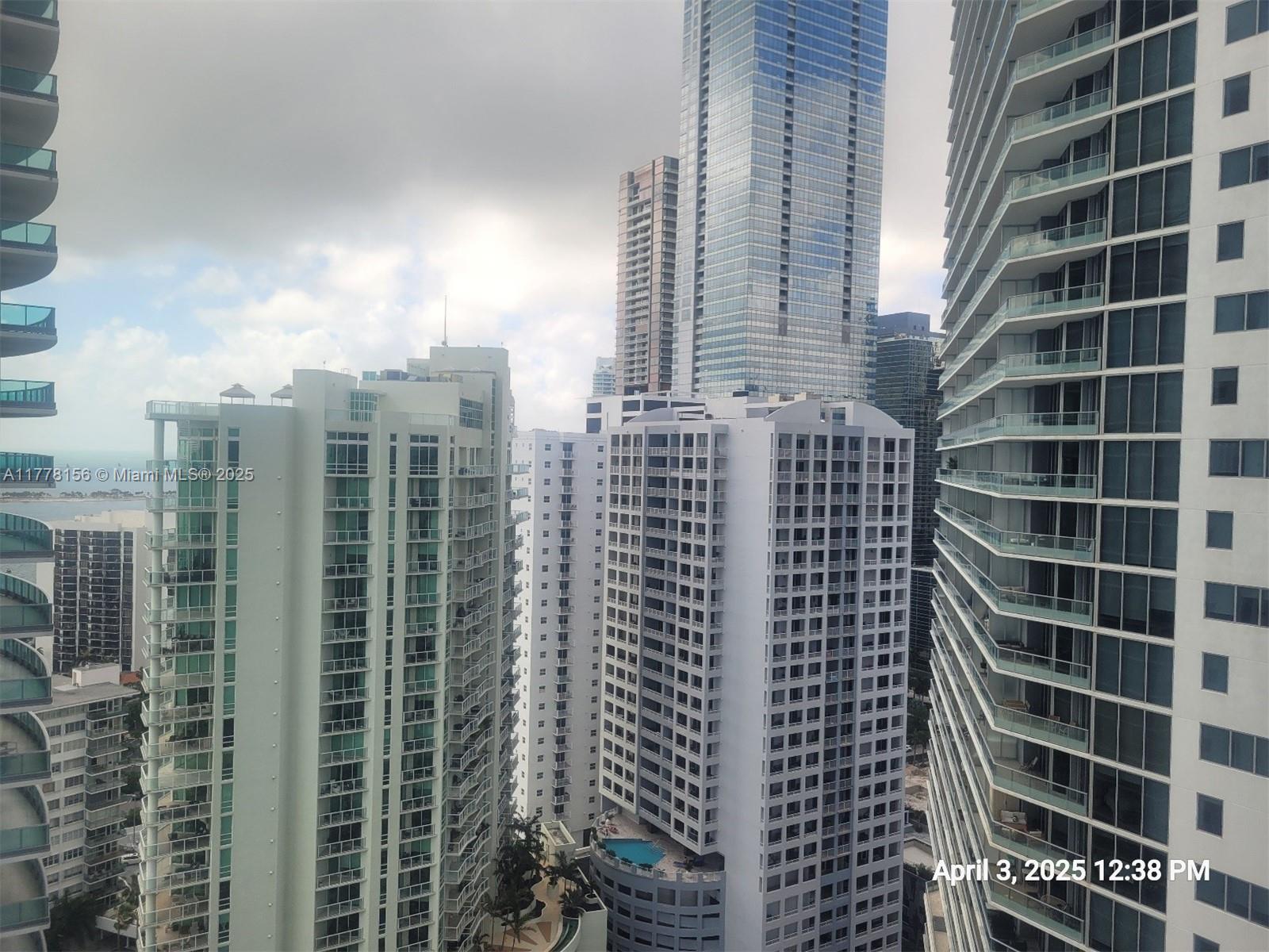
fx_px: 953
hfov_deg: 67.3
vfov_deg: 53.1
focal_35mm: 26
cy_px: 476
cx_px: 634
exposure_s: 1/1429
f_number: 1.8
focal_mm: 5.4
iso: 40
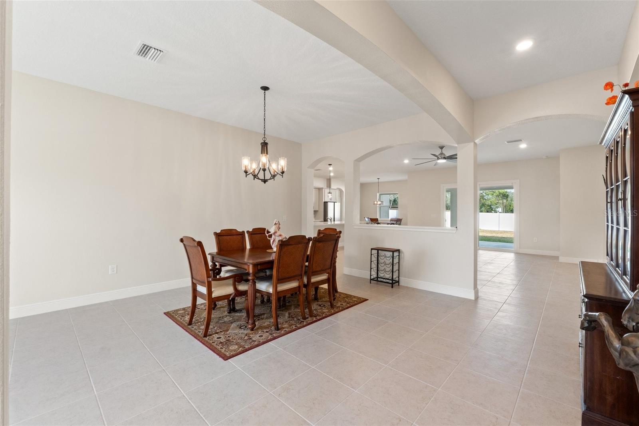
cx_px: 320
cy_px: 213
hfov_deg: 100.4
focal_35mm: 15
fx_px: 266
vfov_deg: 77.3
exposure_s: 1/10
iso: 400
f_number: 8
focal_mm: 10
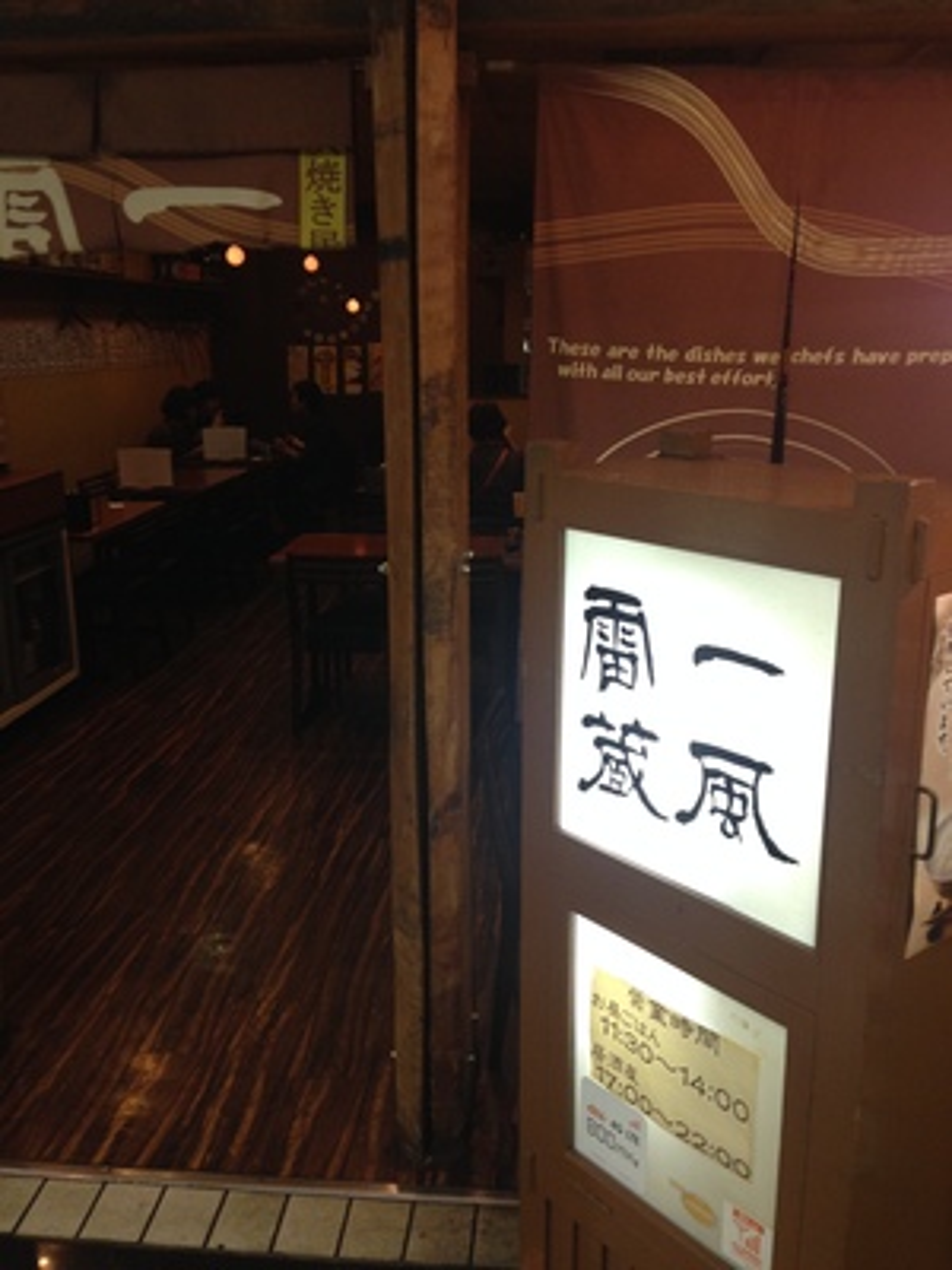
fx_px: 1210
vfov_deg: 55.4
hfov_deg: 42.9
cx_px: 476
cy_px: 635
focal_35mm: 33
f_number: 2.4
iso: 100
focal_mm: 4.12
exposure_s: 1/20
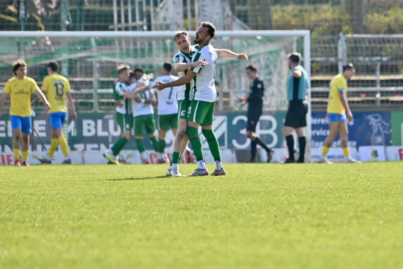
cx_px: 202
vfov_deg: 3.4
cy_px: 134
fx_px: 4477
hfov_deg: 5.2
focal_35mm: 400
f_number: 5.6
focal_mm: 400
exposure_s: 1/1250
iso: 400
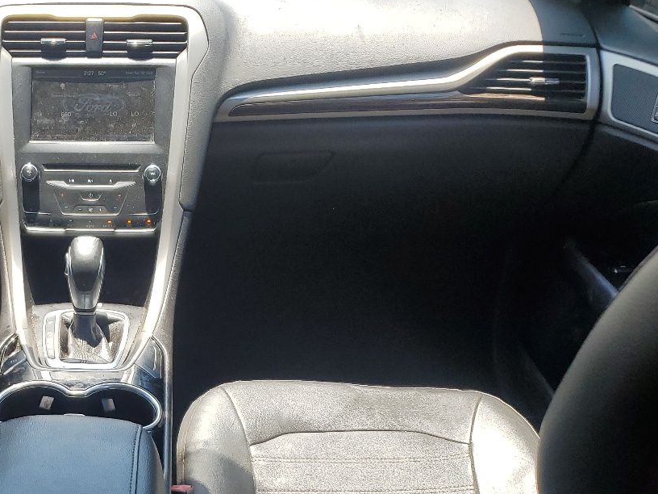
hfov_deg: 35.6
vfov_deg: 28.0
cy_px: 396
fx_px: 969
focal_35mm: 51
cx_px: 86
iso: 50
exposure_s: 1/667
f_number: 1.5
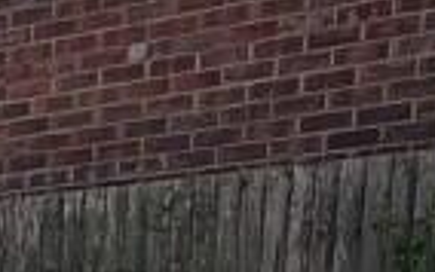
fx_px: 1270
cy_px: 773
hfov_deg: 18.6
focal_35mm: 107
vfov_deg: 9.8
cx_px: -64
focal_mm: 2.22
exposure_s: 1/1110
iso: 50
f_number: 2.2
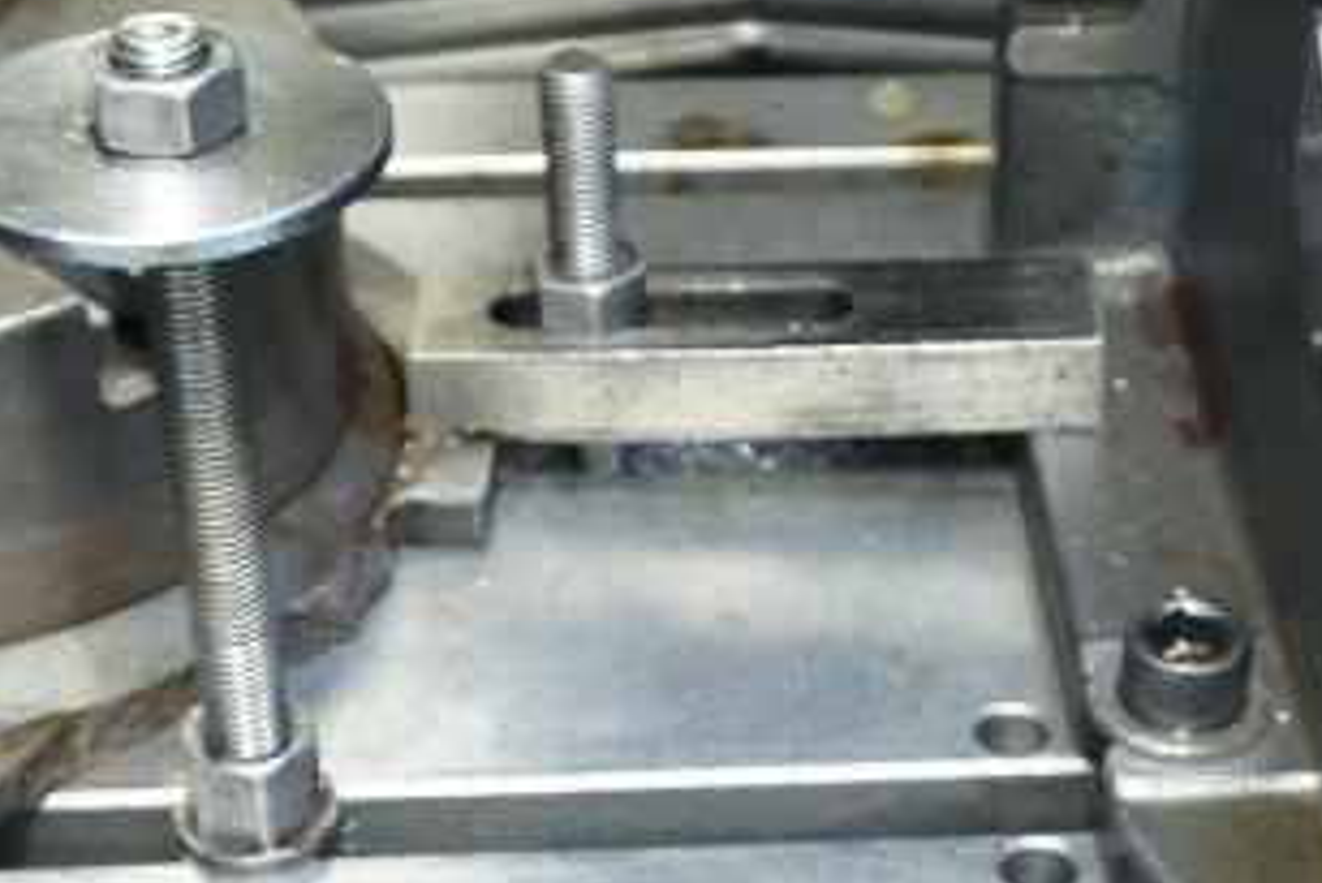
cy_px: 506
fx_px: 2939
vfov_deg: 17.1
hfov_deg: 25.3
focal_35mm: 80
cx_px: 818
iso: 1600
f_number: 4
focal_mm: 16
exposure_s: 1/60
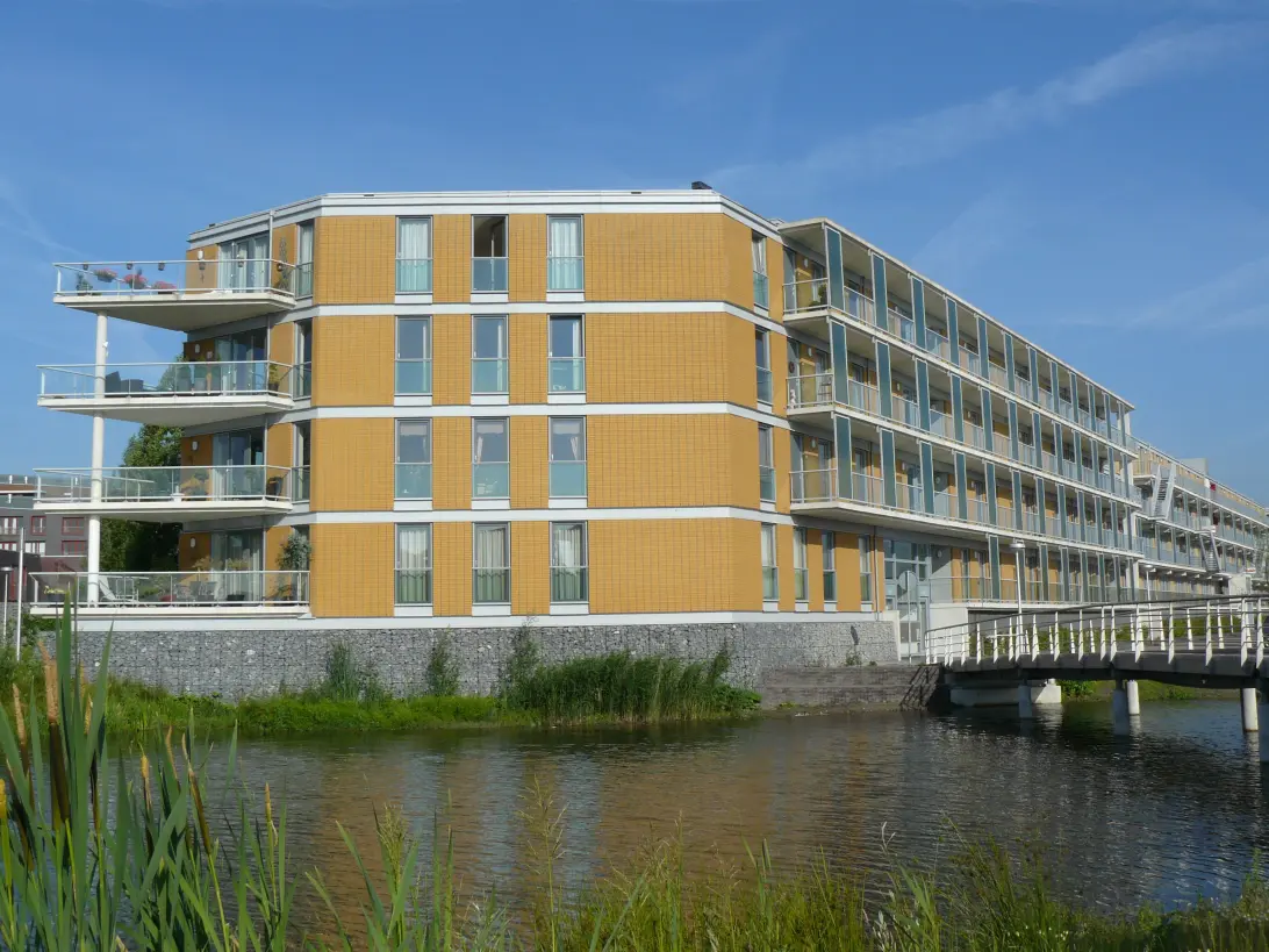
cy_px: 476
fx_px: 1320
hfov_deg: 51.4
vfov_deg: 39.7
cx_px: 634
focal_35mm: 36
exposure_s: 1/500
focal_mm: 6
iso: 100
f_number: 6.3
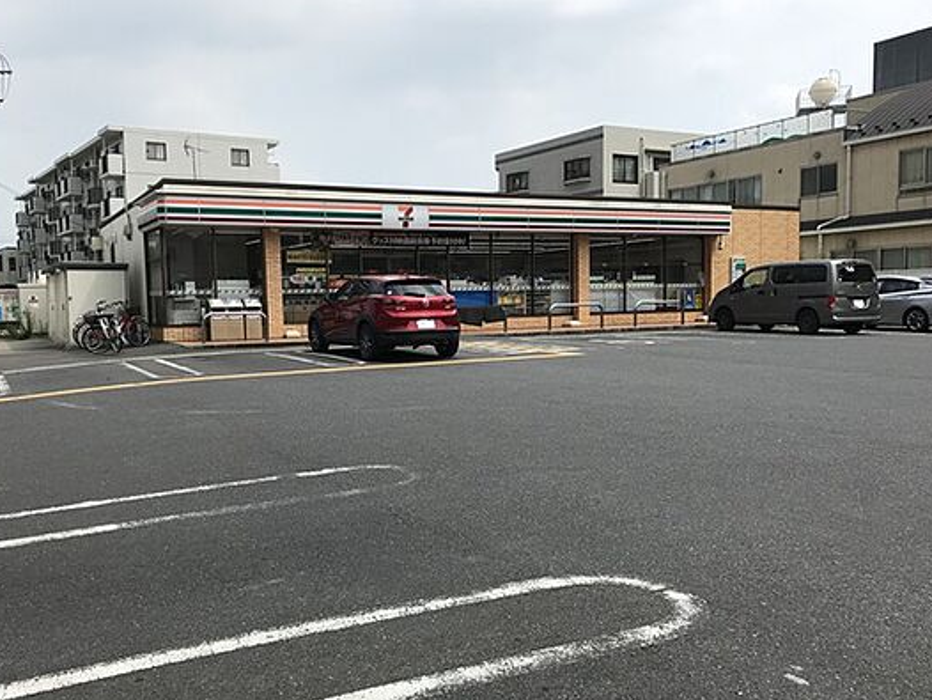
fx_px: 889
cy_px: 368
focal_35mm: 33
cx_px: 415
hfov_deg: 55.2
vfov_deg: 43.0
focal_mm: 3.99
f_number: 1.8
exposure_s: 1/2817
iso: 20
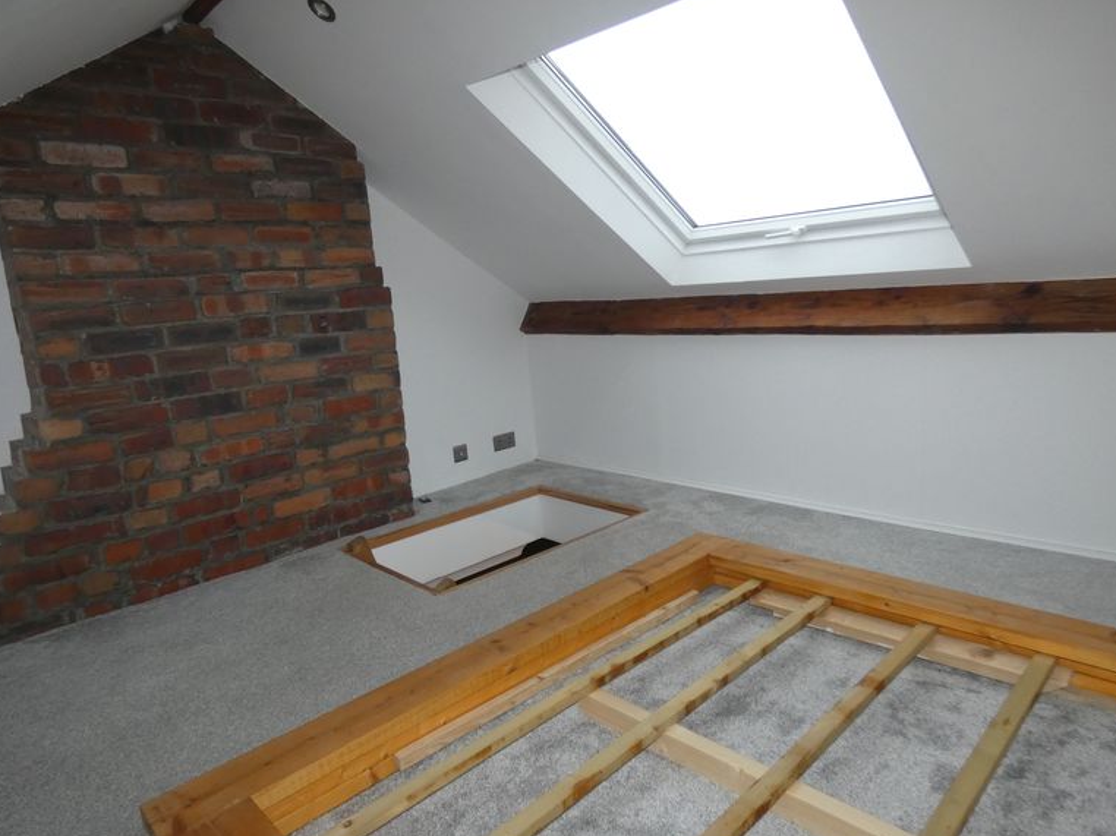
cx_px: 576
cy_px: 426
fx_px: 677
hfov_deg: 79.0
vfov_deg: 63.4
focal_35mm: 21
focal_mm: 3.6
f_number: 2.8
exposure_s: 1/60
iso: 320
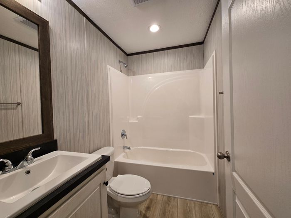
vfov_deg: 89.9
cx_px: 146
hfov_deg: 106.2
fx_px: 109
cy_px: 109
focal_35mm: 13
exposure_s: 1/60
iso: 80
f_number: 2.2
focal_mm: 2.2
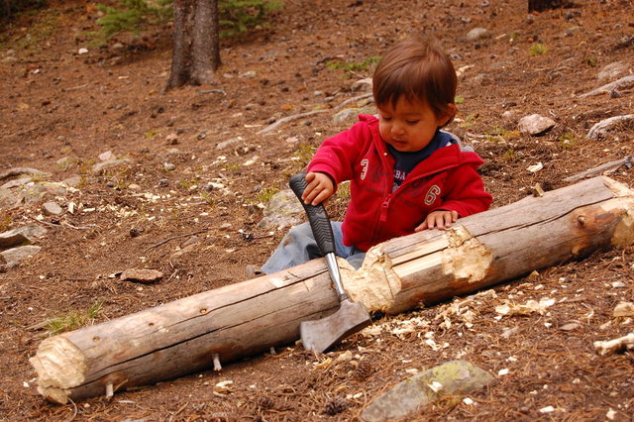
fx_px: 1452
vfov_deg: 16.5
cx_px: 317
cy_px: 211
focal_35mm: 82
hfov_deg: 24.6
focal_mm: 55
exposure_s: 1/125
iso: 400
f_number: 5.6
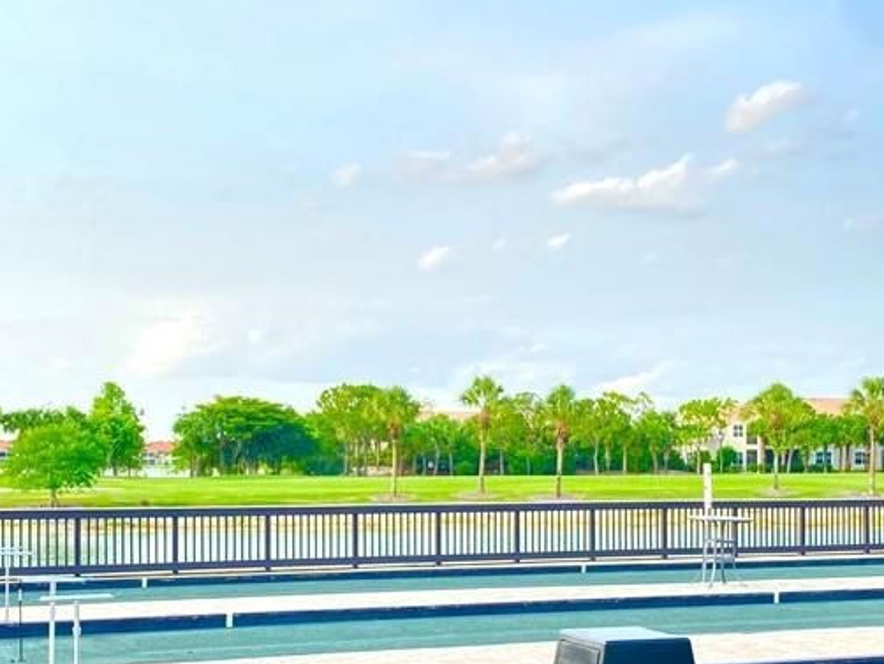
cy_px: 498
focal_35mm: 53
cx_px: 435
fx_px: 1354
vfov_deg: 27.2
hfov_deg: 36.2
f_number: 1.8
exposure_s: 1/215
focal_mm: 4.25
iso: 32
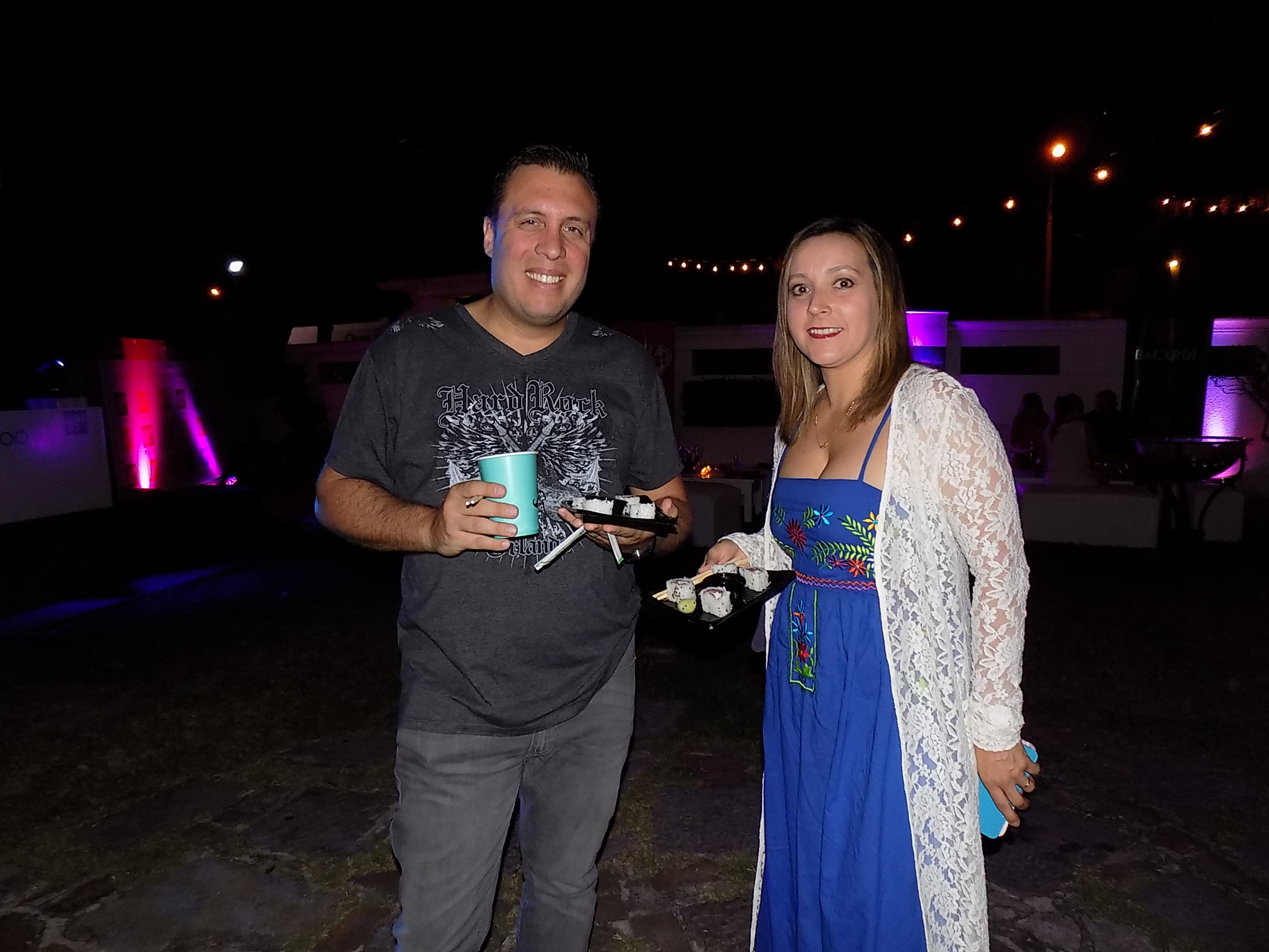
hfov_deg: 73.9
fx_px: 843
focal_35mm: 23
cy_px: 476
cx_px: 634
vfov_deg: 58.9
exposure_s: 1/30
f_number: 3.1
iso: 200
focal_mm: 4
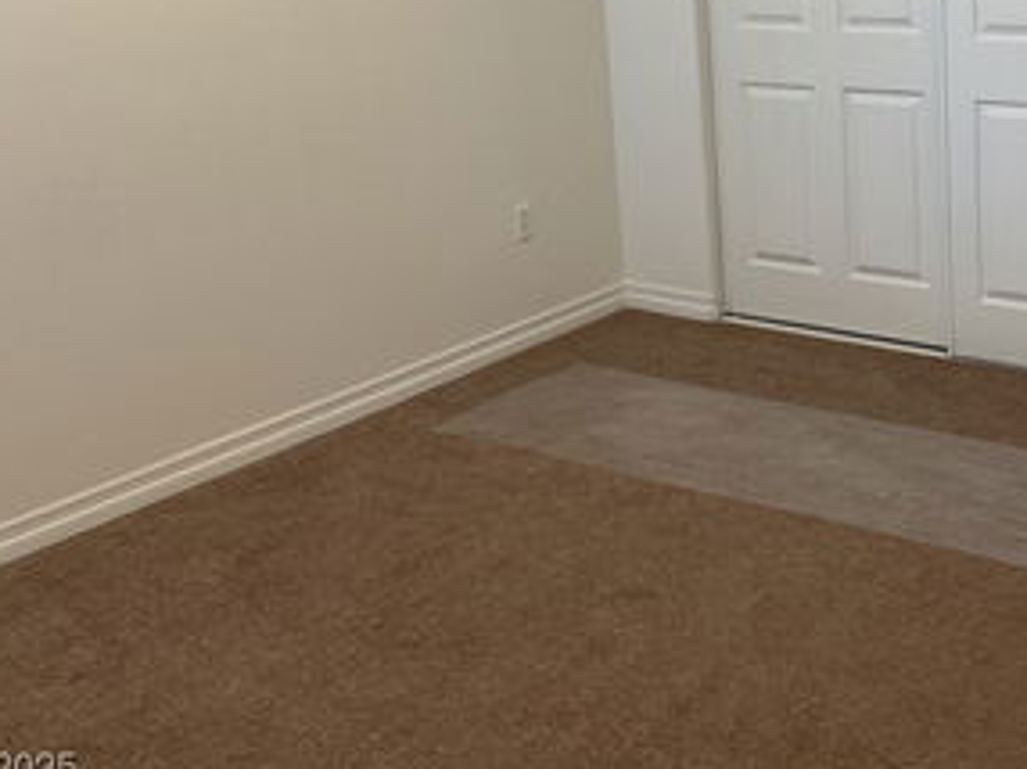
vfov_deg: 27.3
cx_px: 815
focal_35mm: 52
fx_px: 1541
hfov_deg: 35.7
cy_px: 119
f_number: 1.8
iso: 100
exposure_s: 1/60
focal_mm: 3
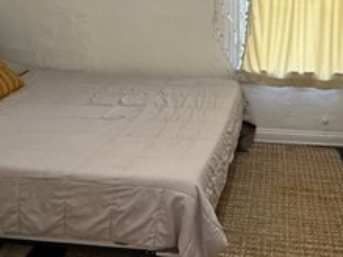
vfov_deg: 34.1
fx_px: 406
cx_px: 244
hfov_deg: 44.7
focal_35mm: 41
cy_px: 52
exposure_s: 1/60
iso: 320
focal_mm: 2.22
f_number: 2.2
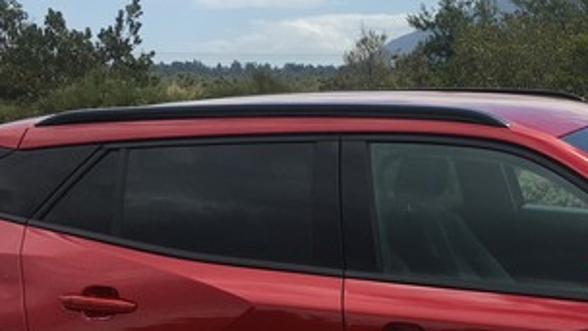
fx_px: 1247
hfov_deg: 25.7
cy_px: 339
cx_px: 520
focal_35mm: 80
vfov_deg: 14.8
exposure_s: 1/1832
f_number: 2.2
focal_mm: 4.15
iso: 25
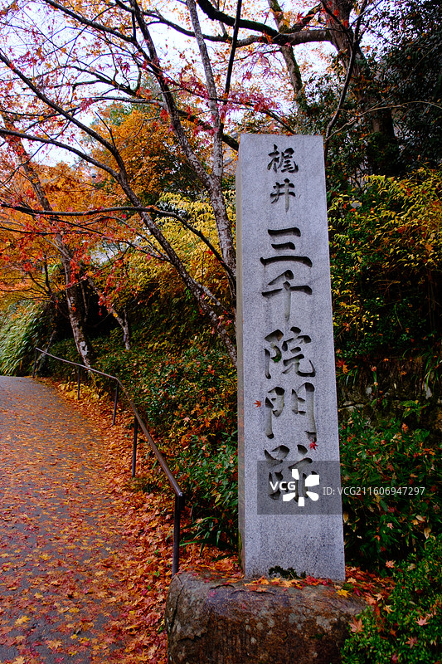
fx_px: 497
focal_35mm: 27
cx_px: 221
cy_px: 332
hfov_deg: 47.9
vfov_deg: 67.4
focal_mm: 18
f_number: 2.8
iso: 125
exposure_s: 1/34
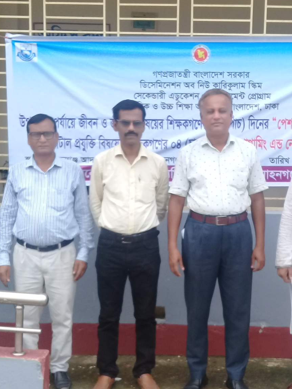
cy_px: 206
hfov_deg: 26.4
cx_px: 189
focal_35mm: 55
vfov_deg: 34.9
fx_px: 618
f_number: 2.2
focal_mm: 3.3
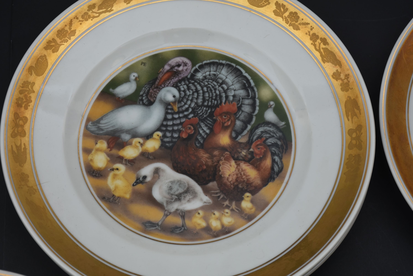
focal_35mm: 112
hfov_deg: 18.2
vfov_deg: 12.2
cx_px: 206
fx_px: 1292
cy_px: 138
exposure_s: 1/60
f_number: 10
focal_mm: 75
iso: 200
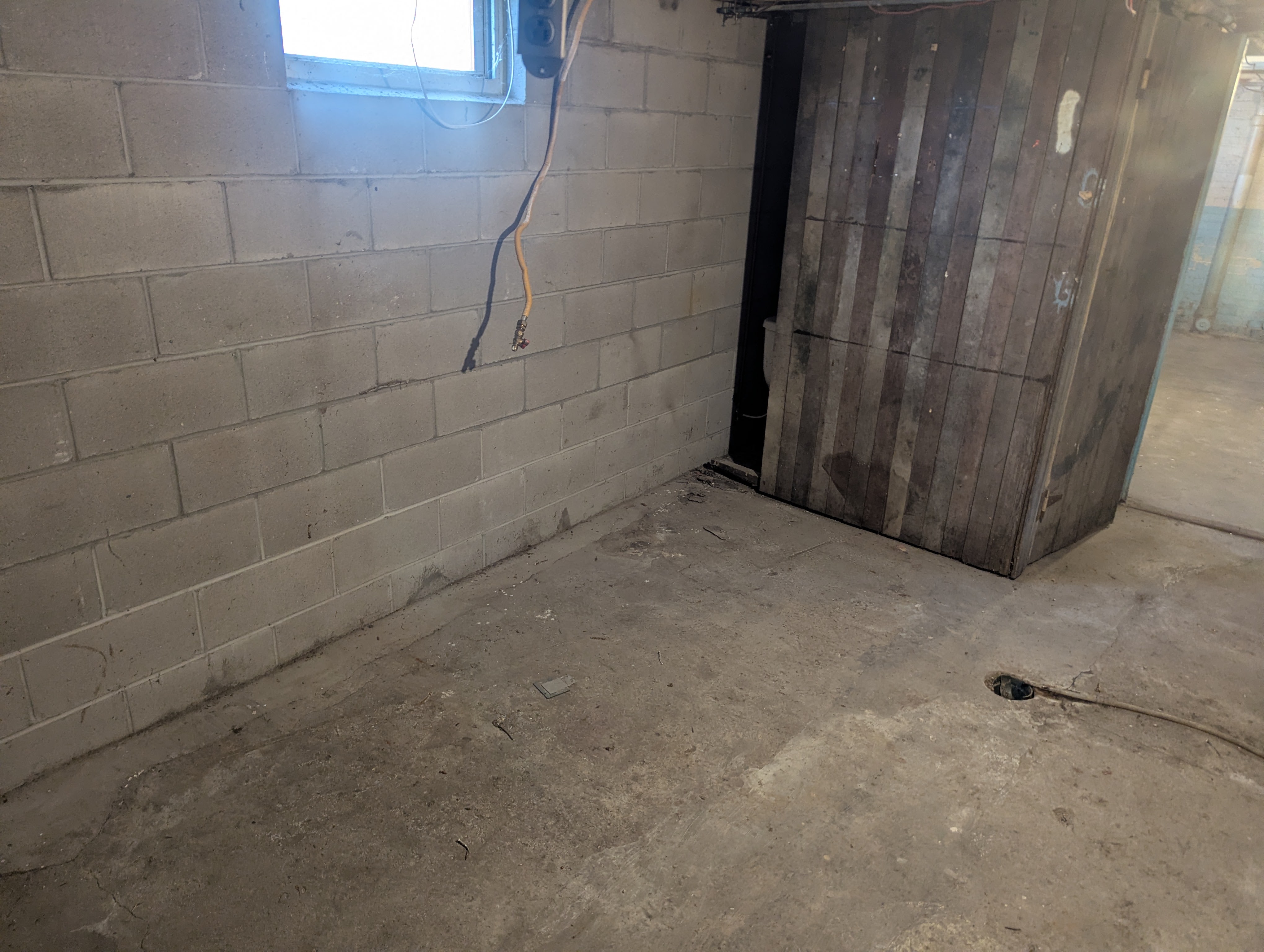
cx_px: 632
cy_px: 476
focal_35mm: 24
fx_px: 878
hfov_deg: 71.5
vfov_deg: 56.9
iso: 218
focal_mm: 6.81
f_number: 1.85
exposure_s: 1/24
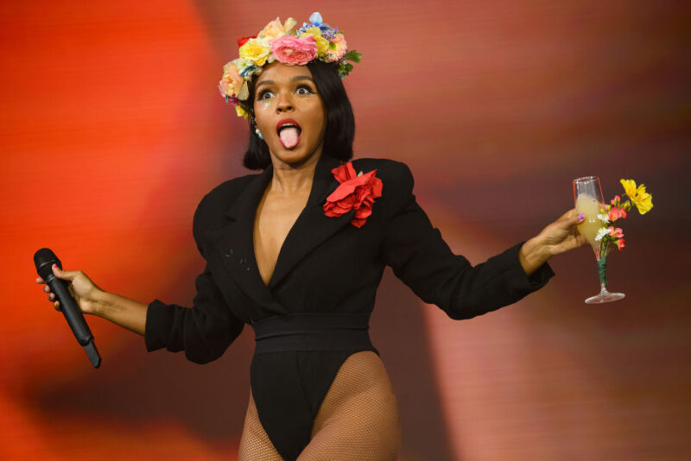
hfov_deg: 6.6
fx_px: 5952
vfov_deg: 4.4
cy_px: 230
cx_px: 346
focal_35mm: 310
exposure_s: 1/2000
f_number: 5.6
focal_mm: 310
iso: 2000
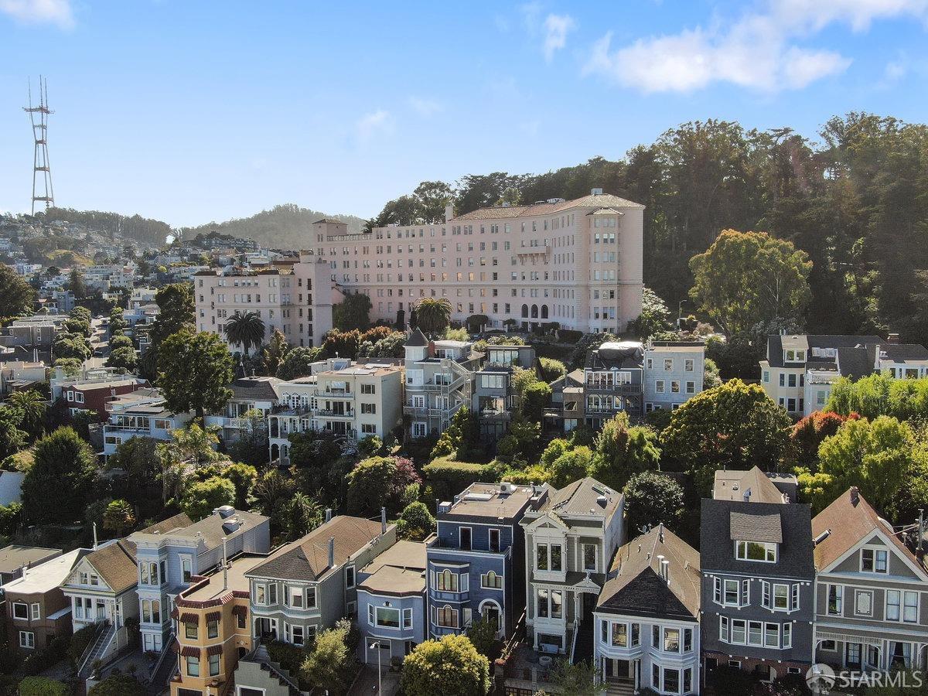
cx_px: 464
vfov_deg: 42.9
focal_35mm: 33
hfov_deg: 55.4
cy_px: 348
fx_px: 885
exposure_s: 1/200
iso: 100
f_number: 3.2
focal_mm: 5.69
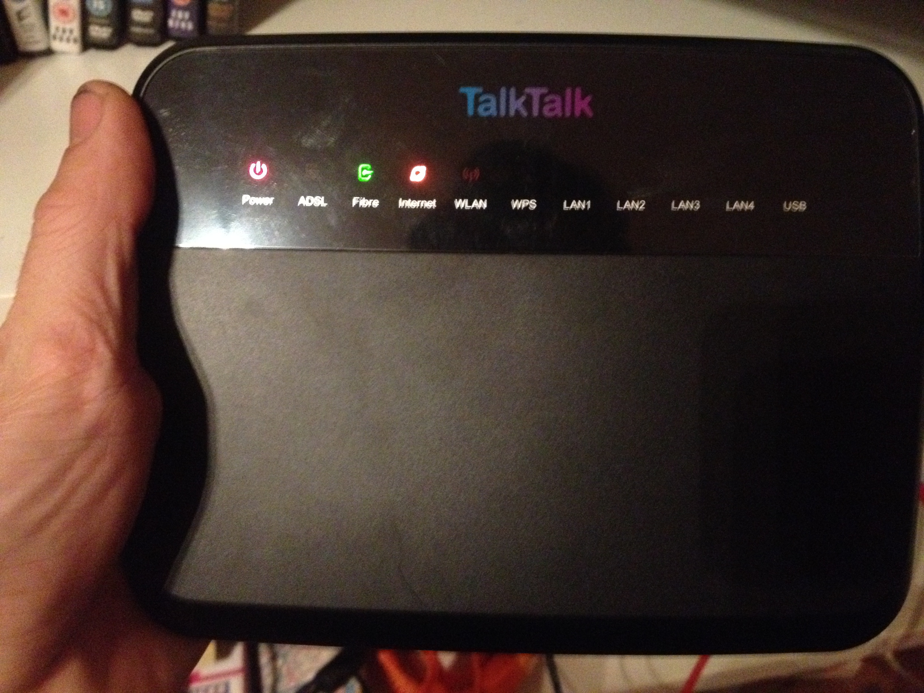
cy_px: 346
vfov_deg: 40.7
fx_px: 934
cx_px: 462
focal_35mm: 35
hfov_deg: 52.6
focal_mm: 4.28
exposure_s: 1/15
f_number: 2.4
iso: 800
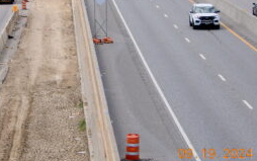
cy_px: 33
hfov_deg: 9.3
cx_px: 68
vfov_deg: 5.8
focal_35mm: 225
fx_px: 1577
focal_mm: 24.1
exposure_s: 1/320
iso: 80
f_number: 5
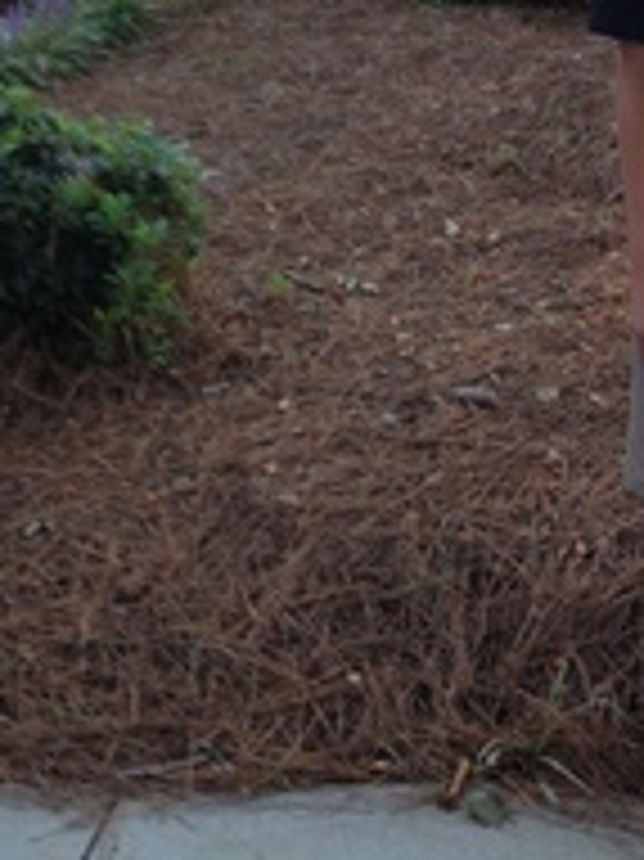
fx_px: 2185
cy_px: 203
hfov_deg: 16.1
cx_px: 766
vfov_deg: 22.0
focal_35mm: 88
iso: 64
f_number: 2.4
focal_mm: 4.28
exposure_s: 1/60
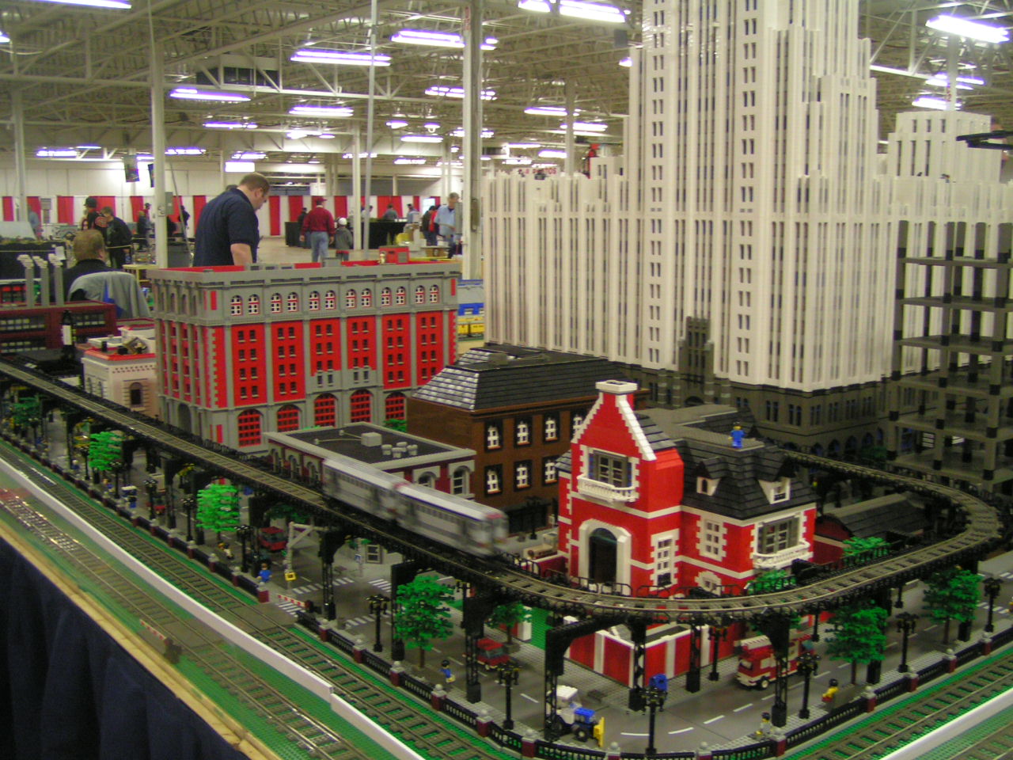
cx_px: 506
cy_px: 380
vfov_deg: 37.7
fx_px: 1112
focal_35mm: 38
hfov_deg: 49.0
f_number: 2.8
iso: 200
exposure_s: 1/15
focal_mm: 5.8
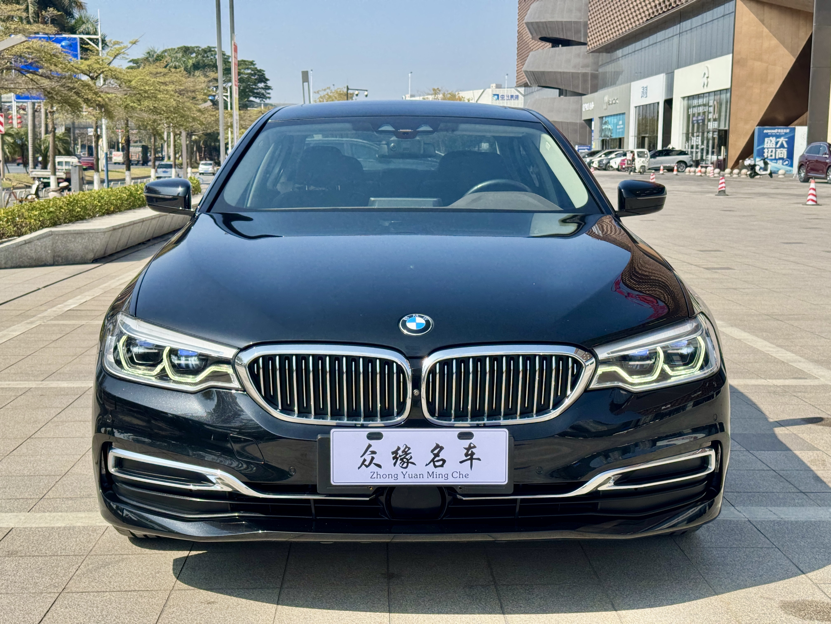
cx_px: 416
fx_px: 1152
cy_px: 312
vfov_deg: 30.3
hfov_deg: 39.7
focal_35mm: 48
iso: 64
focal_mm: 6.76
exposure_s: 1/2833
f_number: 1.78
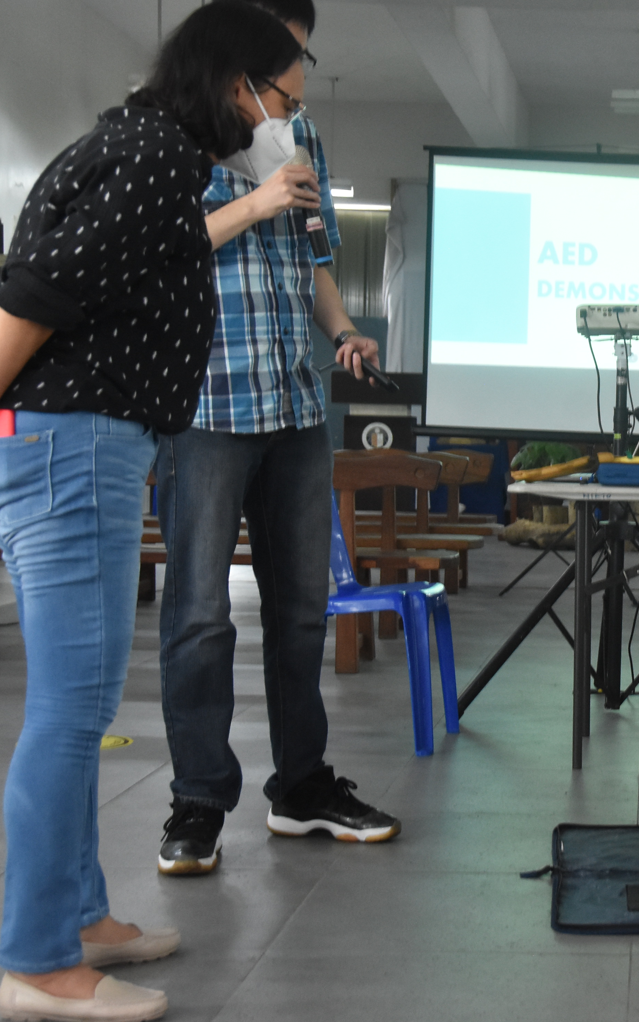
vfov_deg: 28.7
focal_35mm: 72
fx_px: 2000
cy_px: 516
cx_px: 690
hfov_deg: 17.6
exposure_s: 1/30
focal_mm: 31
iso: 2000
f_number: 5.6
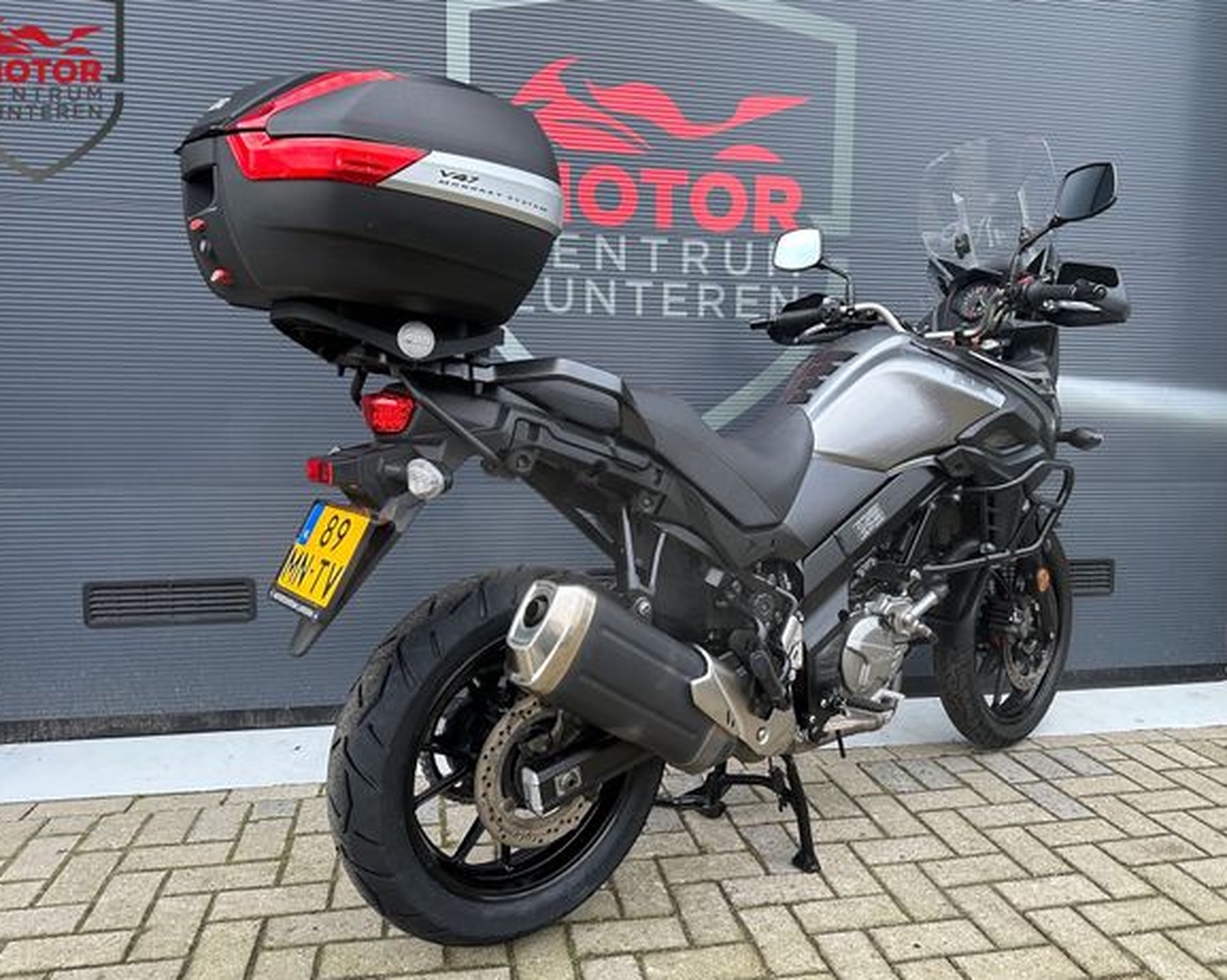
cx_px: 634
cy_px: 489
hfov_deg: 66.0
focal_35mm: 26
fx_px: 944
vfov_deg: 54.9
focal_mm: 6.86
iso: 200
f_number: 1.78
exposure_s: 1/121
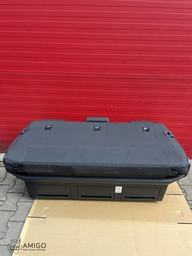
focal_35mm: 26
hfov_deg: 53.1
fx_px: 192
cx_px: 96
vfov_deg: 67.3
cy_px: 128
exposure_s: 1/442
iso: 50
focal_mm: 5.1
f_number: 1.6
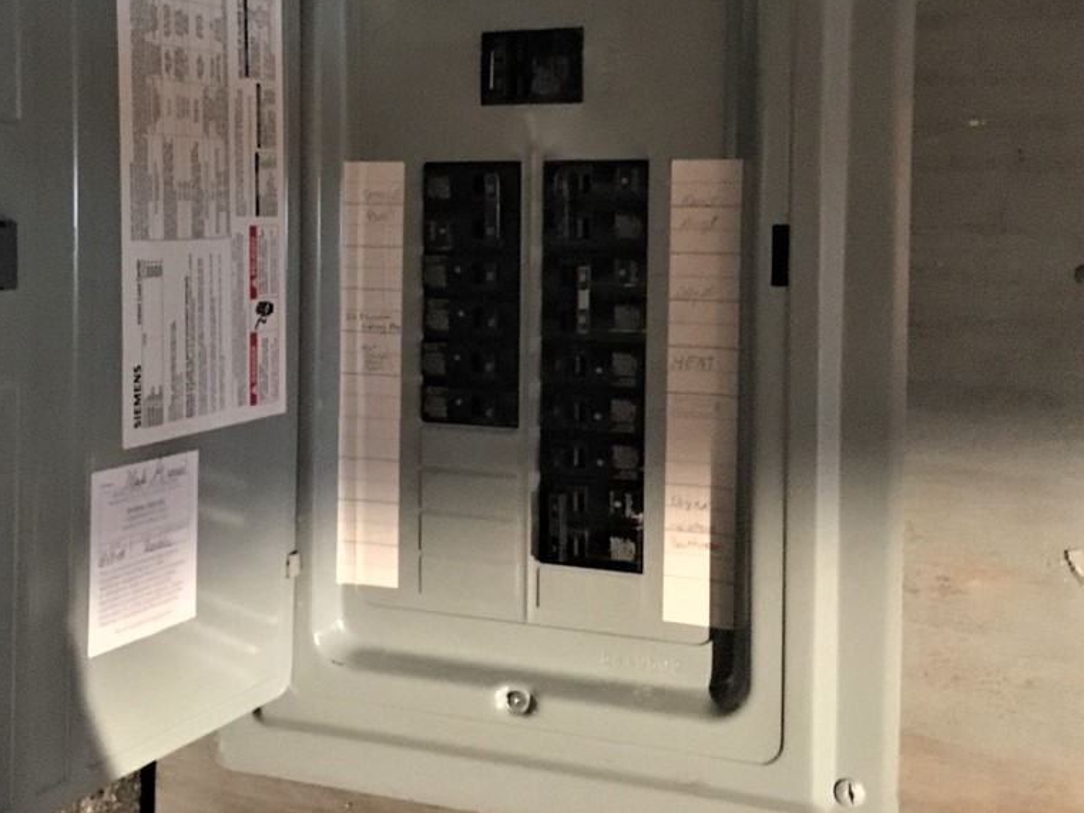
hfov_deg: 47.4
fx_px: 1221
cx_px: 403
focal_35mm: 39
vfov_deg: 36.5
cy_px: 280
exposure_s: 1/15
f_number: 2.2
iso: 1000
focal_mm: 4.15
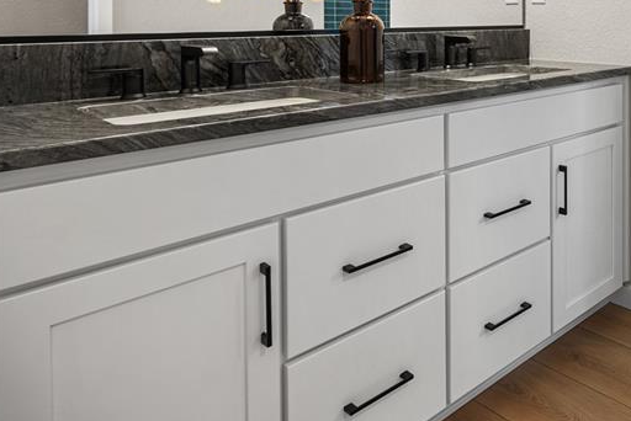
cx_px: 615
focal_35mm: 32
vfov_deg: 37.5
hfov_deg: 49.3
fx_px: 561
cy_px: 17
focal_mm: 16
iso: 200
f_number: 8
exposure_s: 1/2
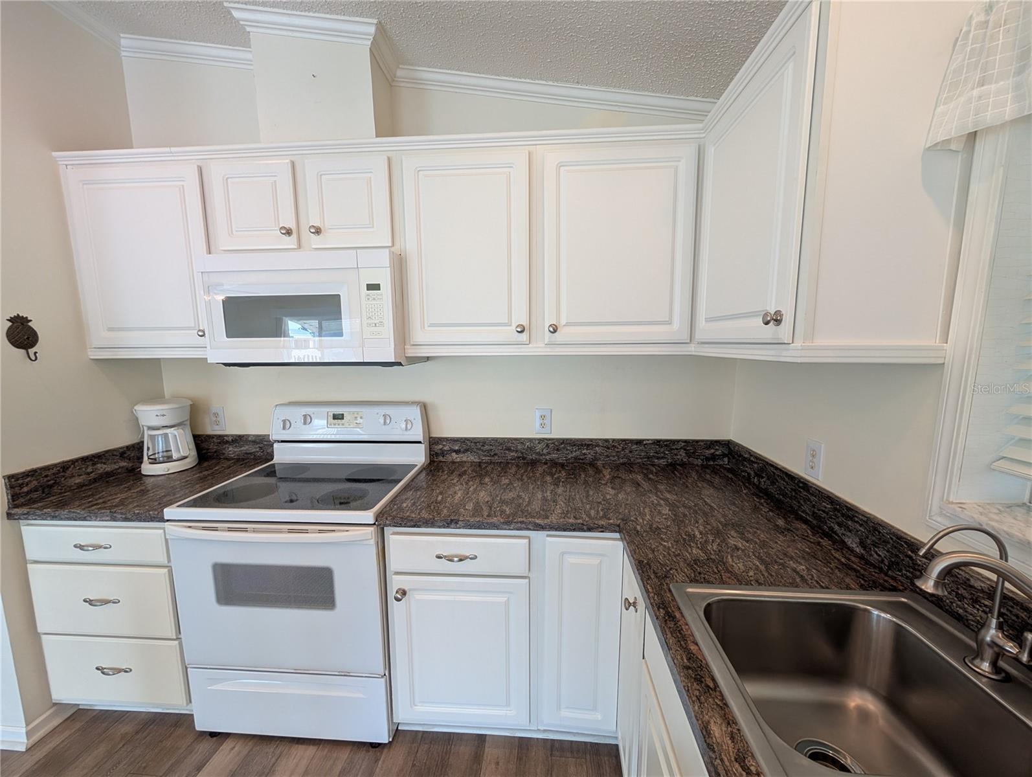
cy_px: 388
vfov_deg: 94.6
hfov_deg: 110.5
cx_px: 516
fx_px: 358
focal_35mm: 12
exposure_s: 1/120
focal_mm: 2.02
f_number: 1.7
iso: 113
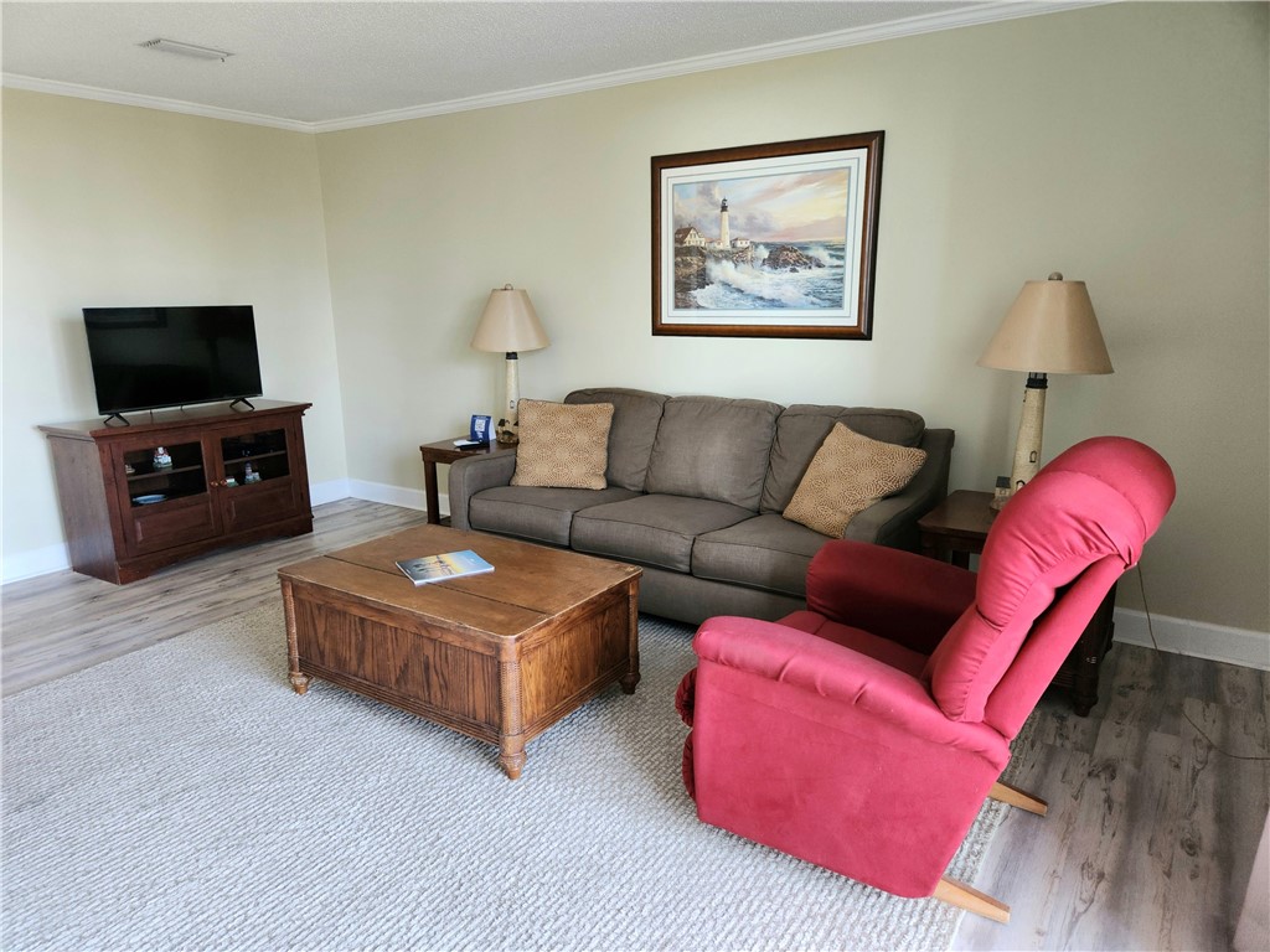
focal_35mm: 23
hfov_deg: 73.9
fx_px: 844
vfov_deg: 58.9
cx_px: 635
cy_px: 476
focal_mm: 5.4
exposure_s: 1/60.2
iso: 400
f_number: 1.8
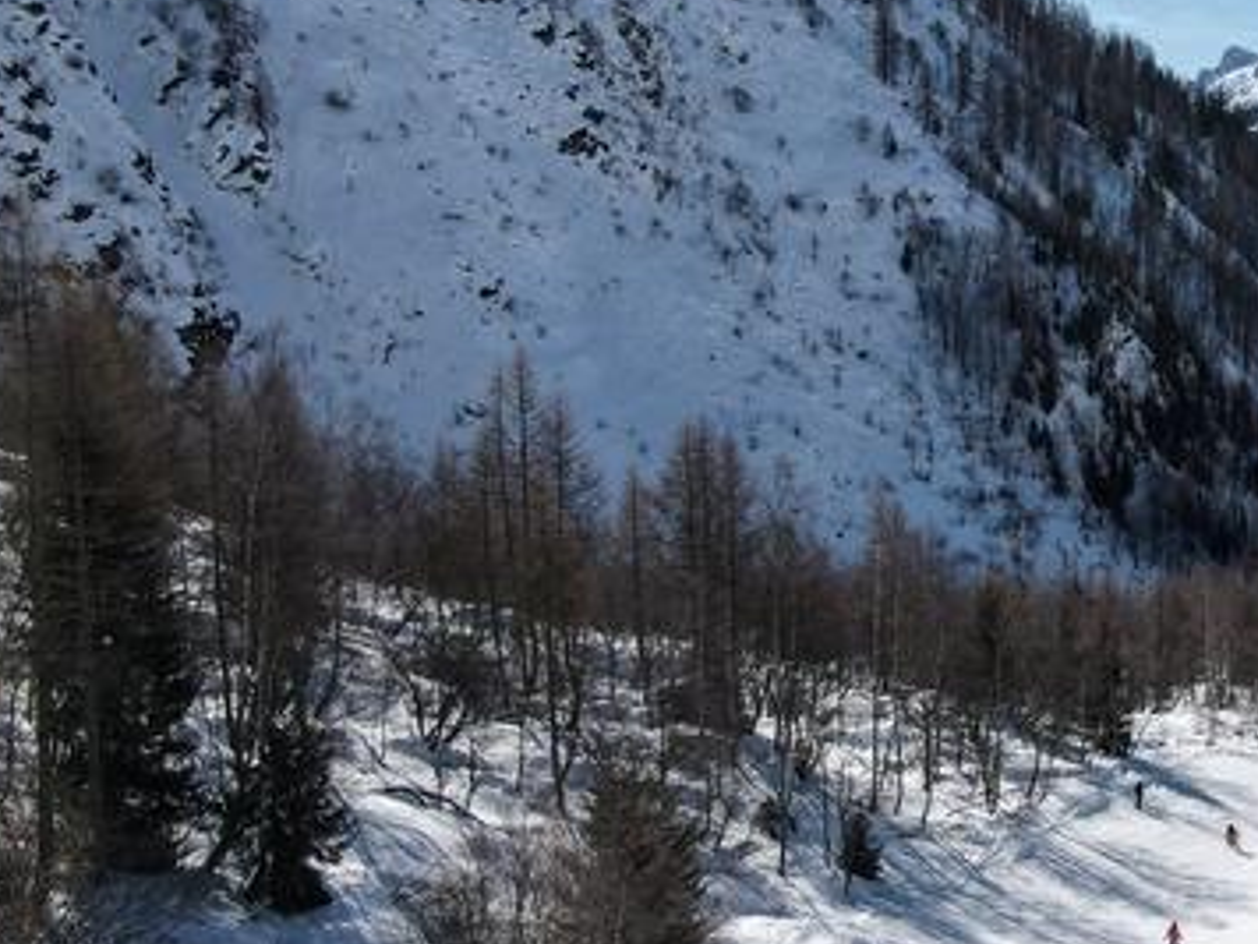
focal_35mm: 54
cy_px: 438
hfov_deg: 31.7
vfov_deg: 27.0
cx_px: 1360
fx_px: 1962
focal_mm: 4.5
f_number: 2.8
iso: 100
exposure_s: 1/1250
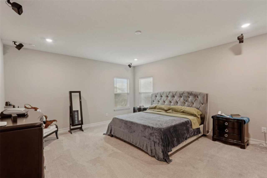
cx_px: 134
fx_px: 119
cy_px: 89
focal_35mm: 16
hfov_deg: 96.8
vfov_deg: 73.7
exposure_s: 1/6
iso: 400
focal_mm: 16
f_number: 8
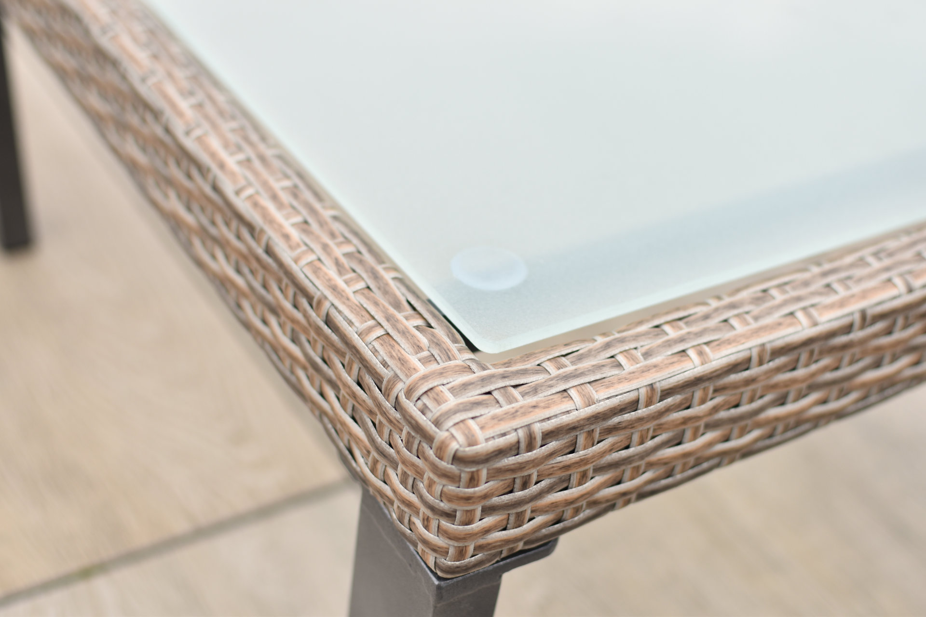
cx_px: 463
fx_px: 1350
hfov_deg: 37.9
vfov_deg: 25.8
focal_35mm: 52
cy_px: 308
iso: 125
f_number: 2.2
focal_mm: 35
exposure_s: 1/1000
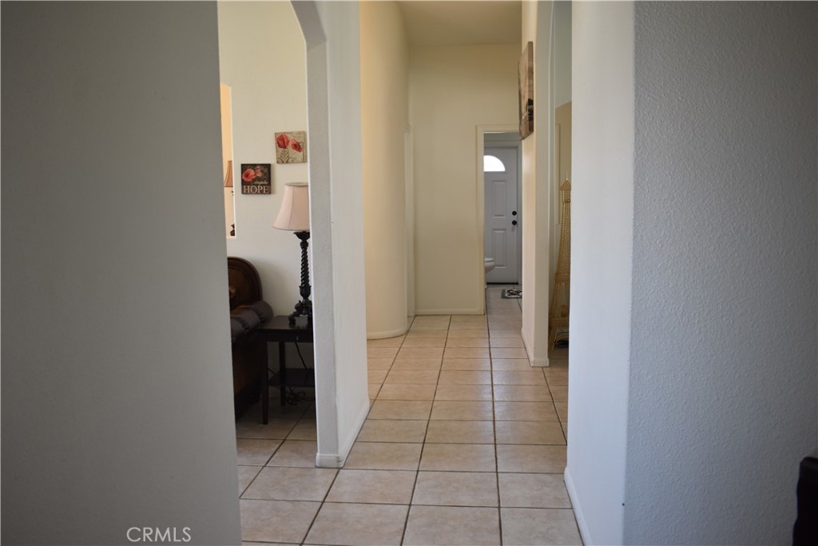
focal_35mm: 30
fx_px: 682
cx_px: 409
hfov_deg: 61.9
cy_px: 273
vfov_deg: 43.6
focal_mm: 20
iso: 400
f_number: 4.5
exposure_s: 1/80
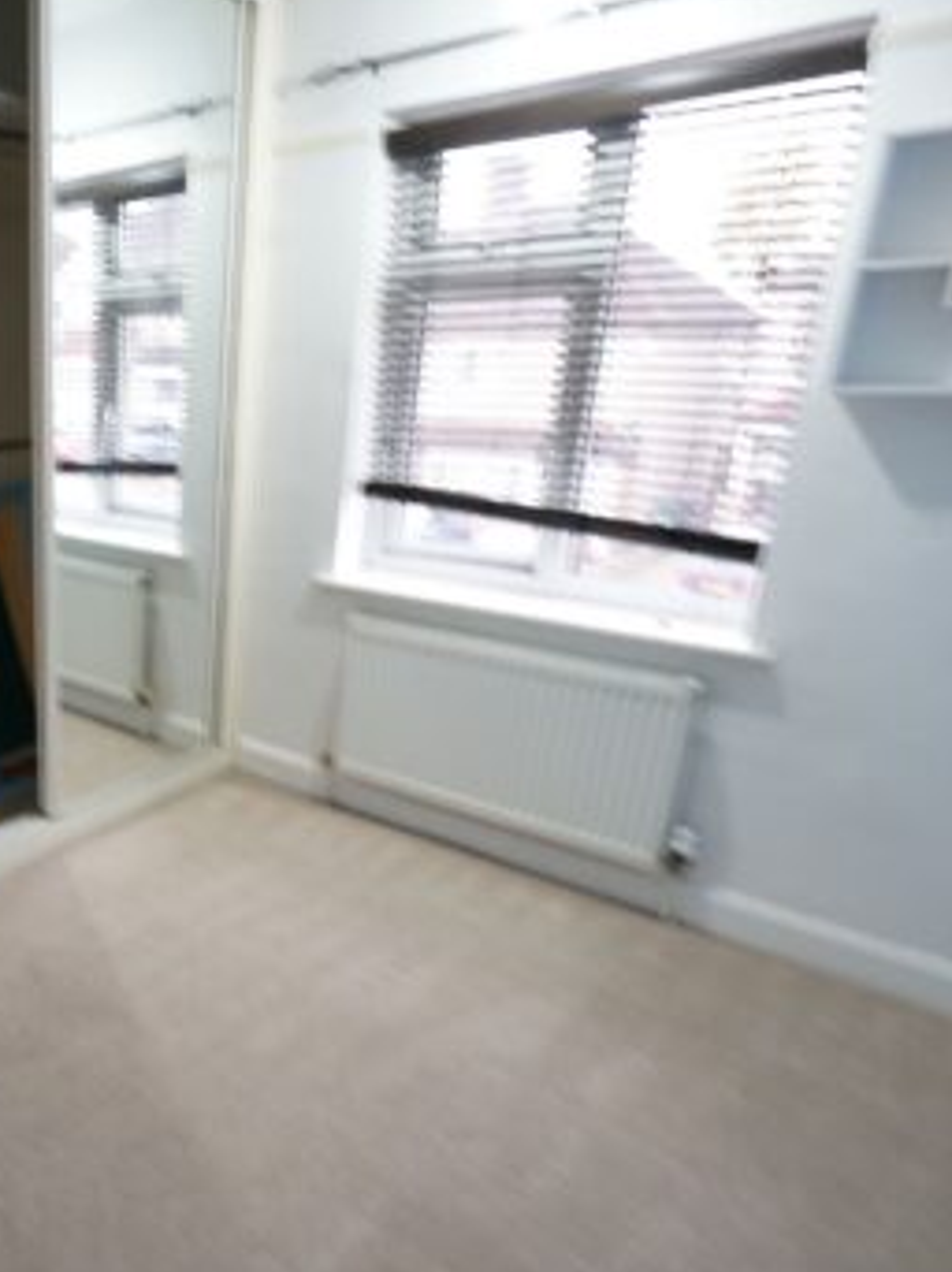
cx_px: -11
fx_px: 991
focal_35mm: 27
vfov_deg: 65.3
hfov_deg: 43.5
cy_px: 688
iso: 400
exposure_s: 1/4
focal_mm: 16
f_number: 7.1
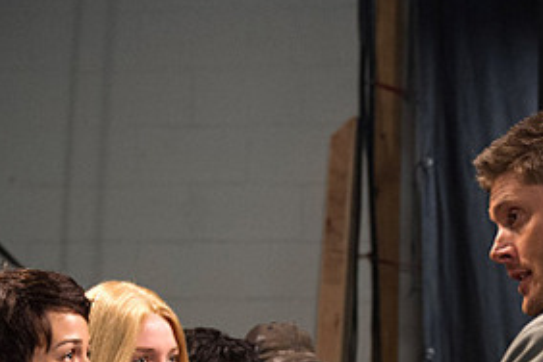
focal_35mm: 116
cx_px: 379
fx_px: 1750
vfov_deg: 11.6
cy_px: 414
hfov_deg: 17.6
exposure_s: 1/100
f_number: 2.8
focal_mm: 42
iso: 3200
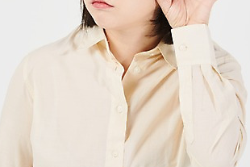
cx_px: 102
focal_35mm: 319
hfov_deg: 6.5
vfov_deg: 4.3
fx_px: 2216
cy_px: 18
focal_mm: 165
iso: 100
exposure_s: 1/125
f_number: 13
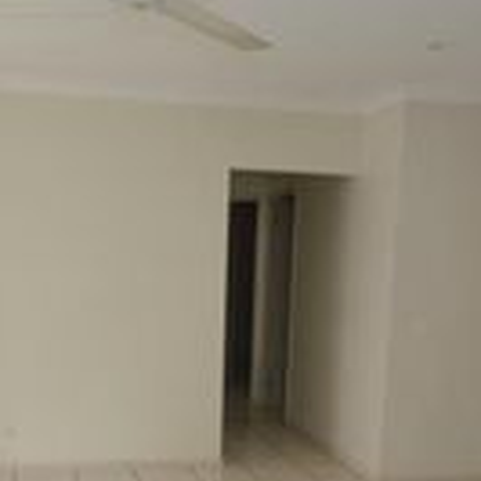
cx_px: 206
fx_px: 814
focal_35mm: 52
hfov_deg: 32.9
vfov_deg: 31.7
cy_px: 414
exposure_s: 1/60
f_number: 4.2
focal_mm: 11.5
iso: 500
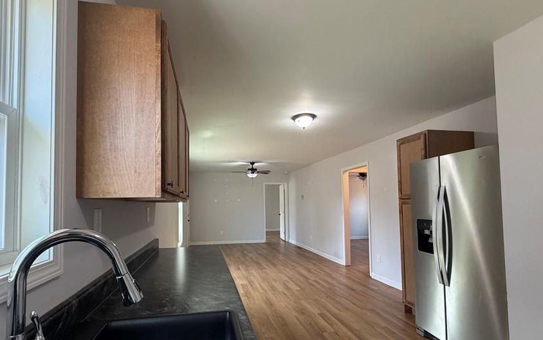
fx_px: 266
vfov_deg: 64.7
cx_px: 252
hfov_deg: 90.9
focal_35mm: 18
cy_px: 195
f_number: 2.2
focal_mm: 2.22
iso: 320
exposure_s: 1/121
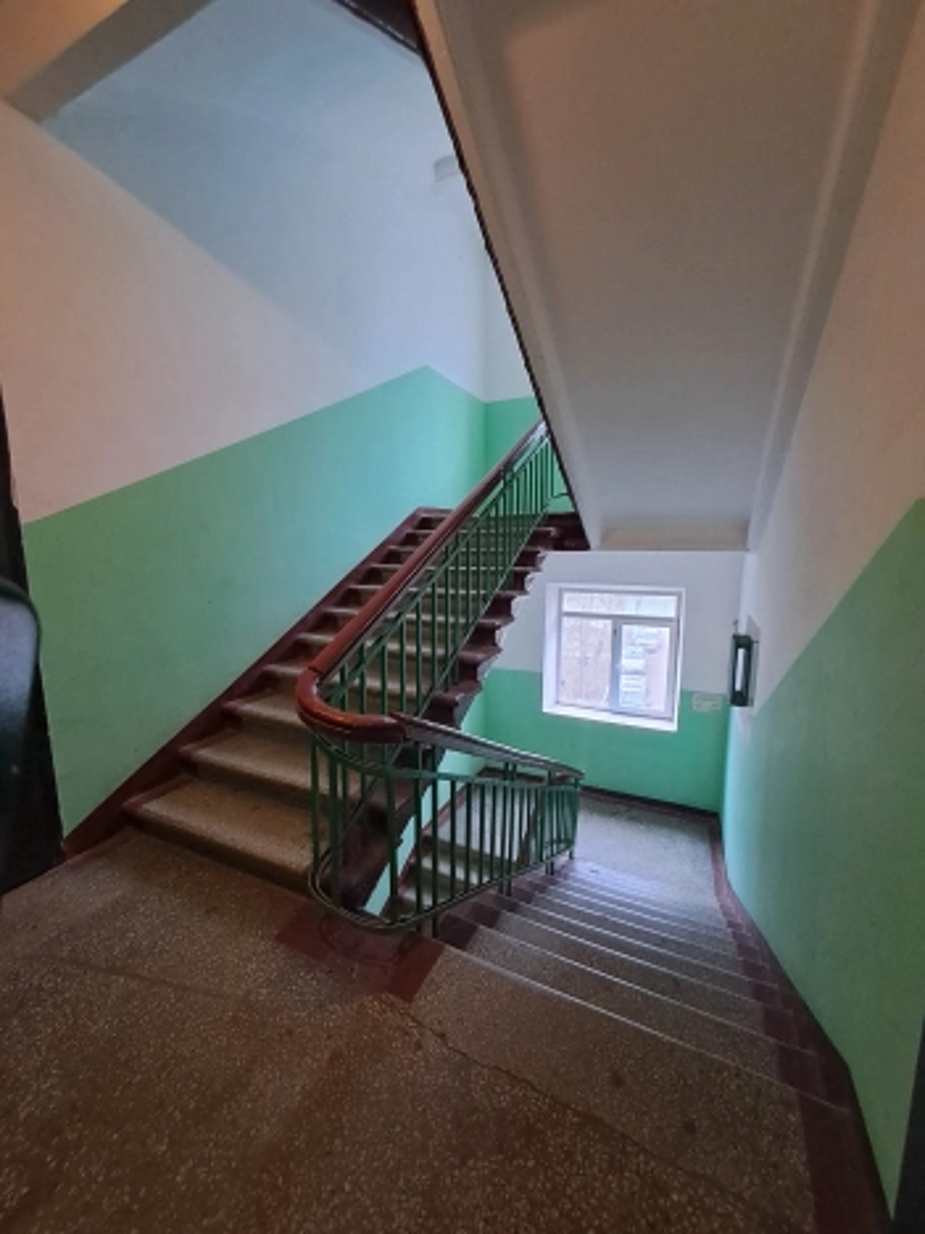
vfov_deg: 106.2
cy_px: 617
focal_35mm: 13
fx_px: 463
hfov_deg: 89.9
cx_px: 462
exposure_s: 1/25
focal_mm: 1.42
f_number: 2.2
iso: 400
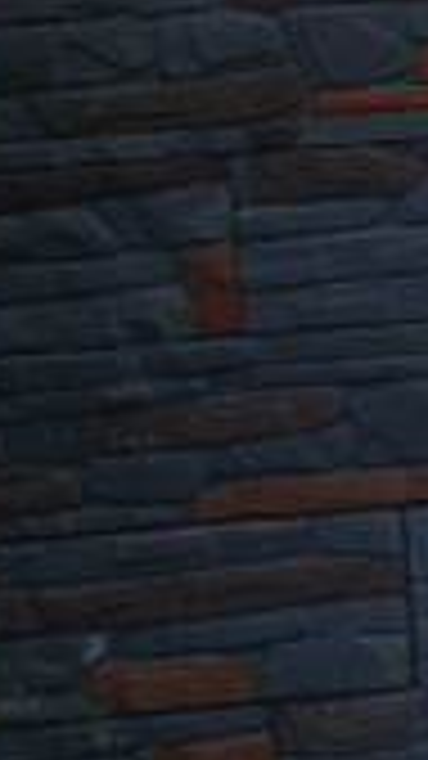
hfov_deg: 4.0
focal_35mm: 284
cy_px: -202
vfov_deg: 7.5
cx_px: 1595
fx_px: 5733
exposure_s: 1/80
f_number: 4.4
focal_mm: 9.1
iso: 50
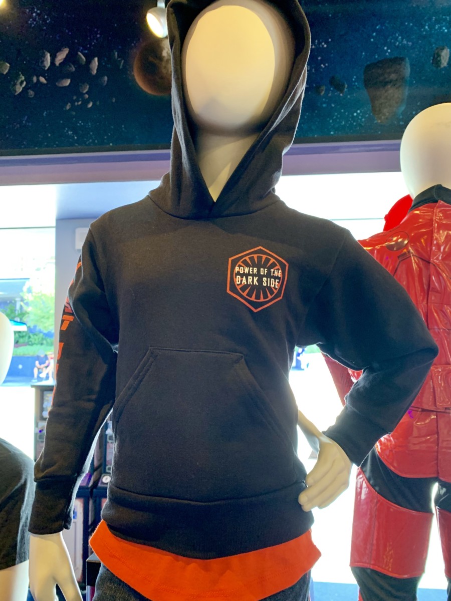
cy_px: 300
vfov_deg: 67.3
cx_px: 226
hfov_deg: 53.1
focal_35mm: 26
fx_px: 452
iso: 320
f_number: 1.8
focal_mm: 4.25
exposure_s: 1/60
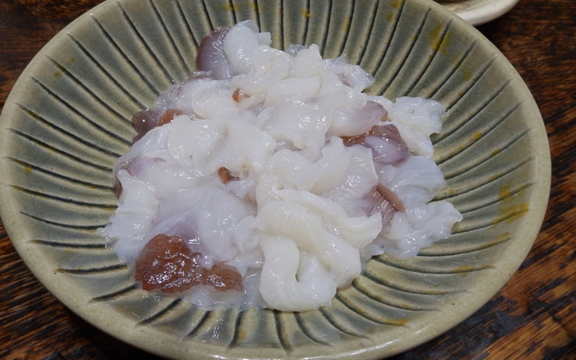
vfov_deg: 51.0
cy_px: 162
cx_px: 282
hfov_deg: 74.8
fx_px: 377
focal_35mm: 24
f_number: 3.4
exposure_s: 1/30
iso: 400
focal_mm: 4
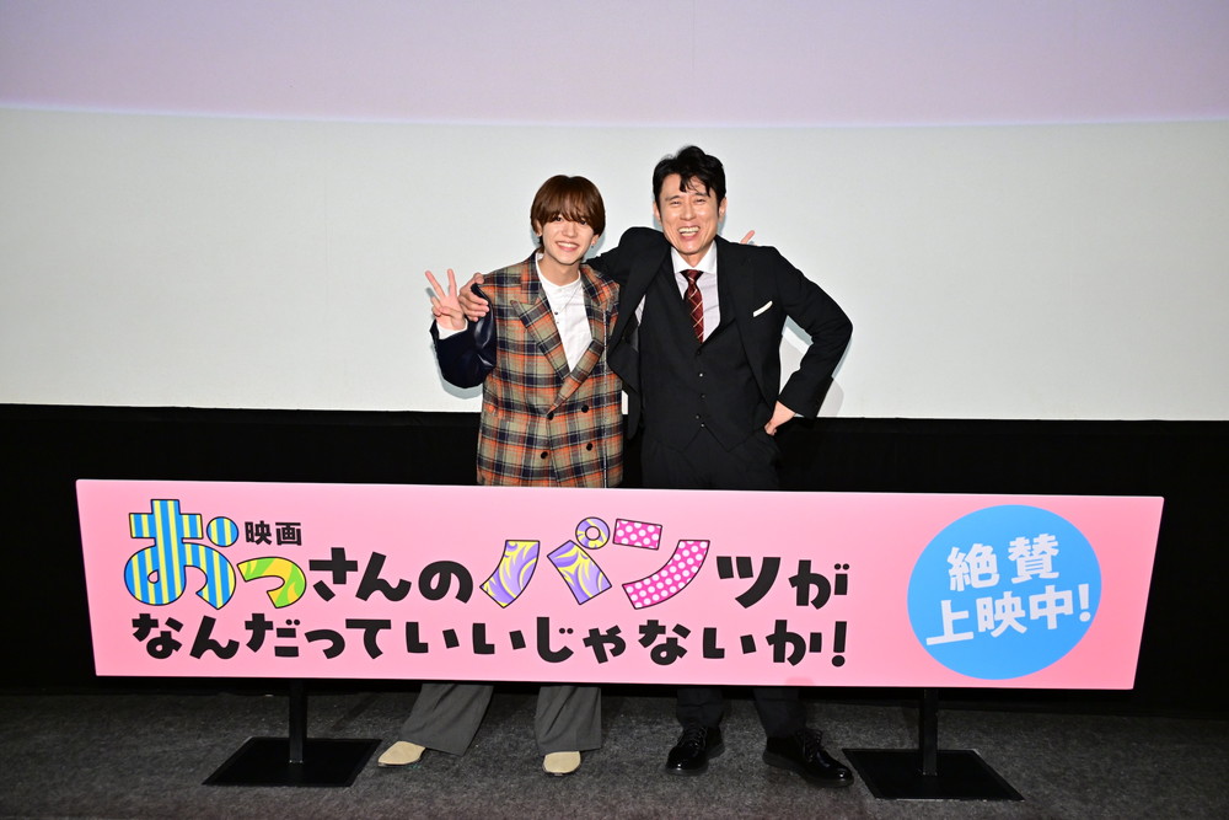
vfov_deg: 42.3
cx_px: 614
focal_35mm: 31
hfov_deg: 60.3
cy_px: 410
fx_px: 1058
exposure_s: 1/200
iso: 2500
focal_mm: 31
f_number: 4.5
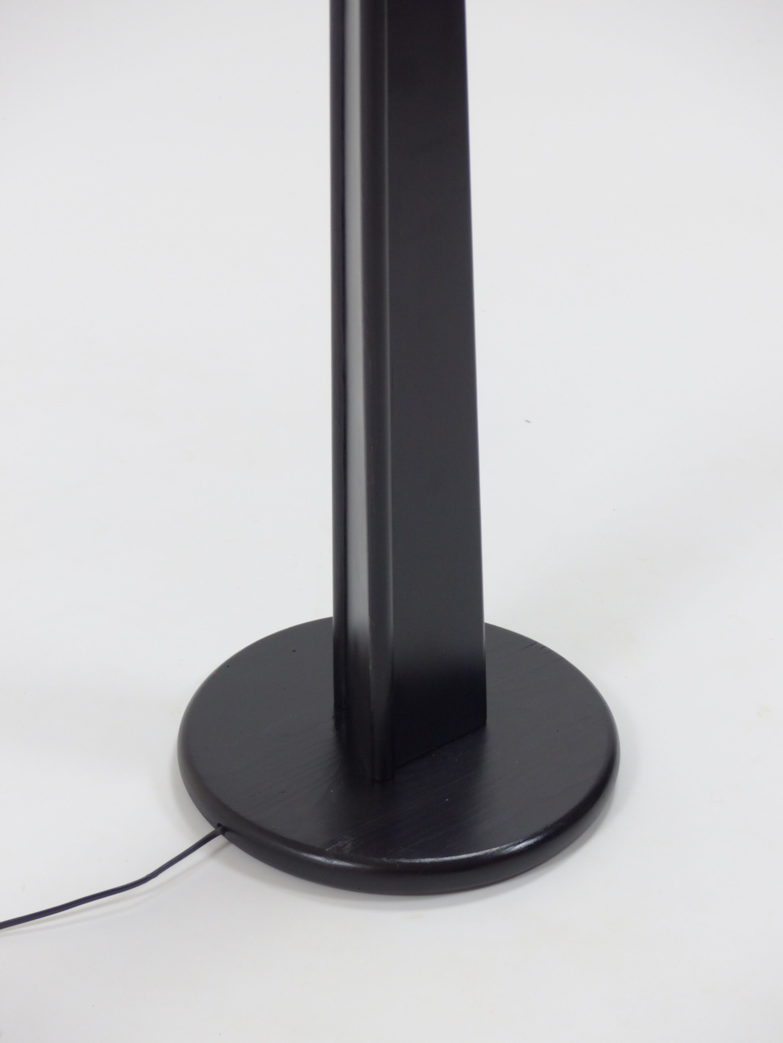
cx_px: 392
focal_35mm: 102
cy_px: 522
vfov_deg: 19.3
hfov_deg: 14.5
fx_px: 3076
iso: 100
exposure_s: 1/20
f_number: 2.8
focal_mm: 18.3
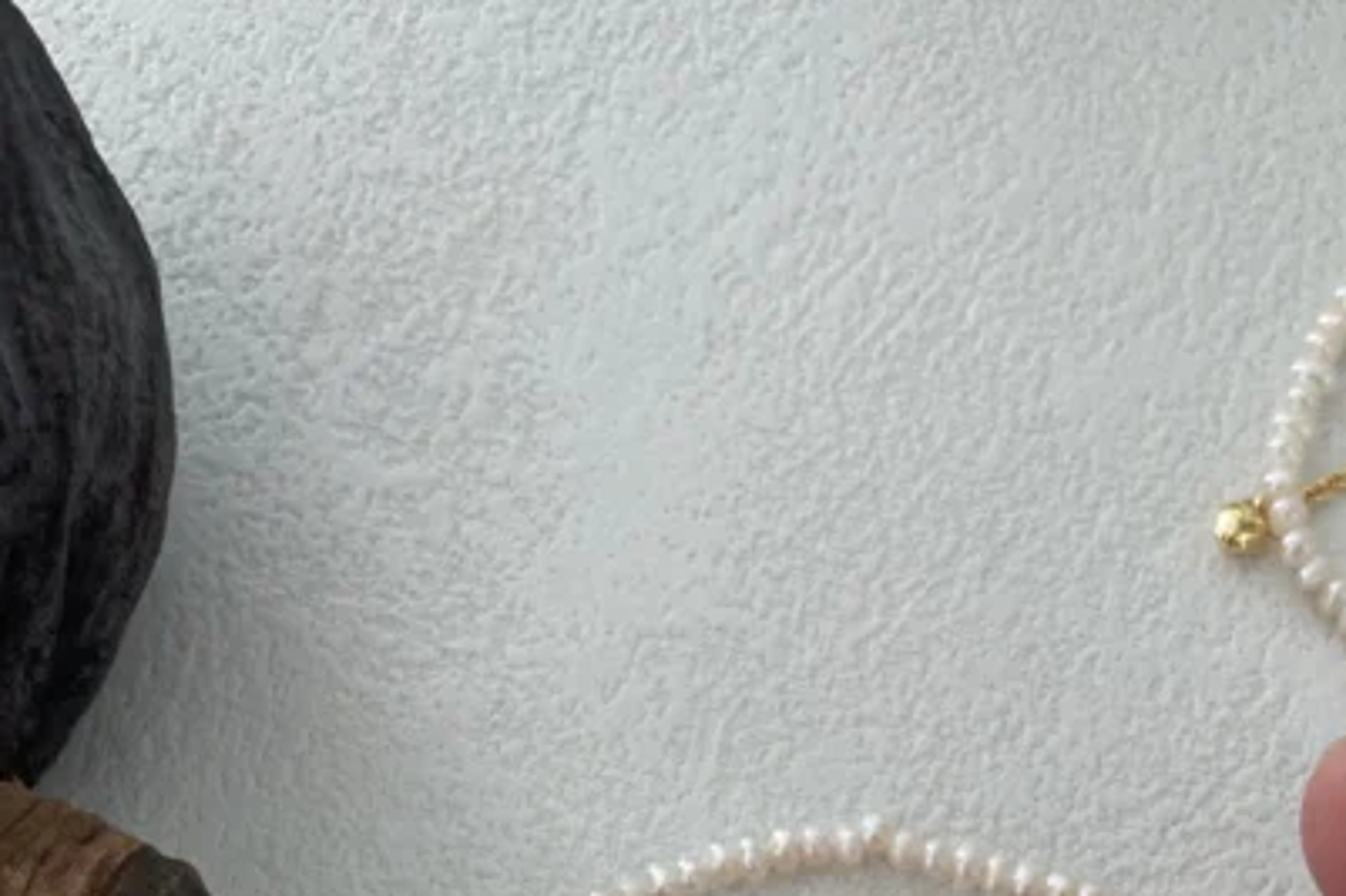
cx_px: 913
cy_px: 1305
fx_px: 2018
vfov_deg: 21.4
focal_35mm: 54
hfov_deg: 36.5
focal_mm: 4.2
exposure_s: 1/111
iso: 125
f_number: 1.6
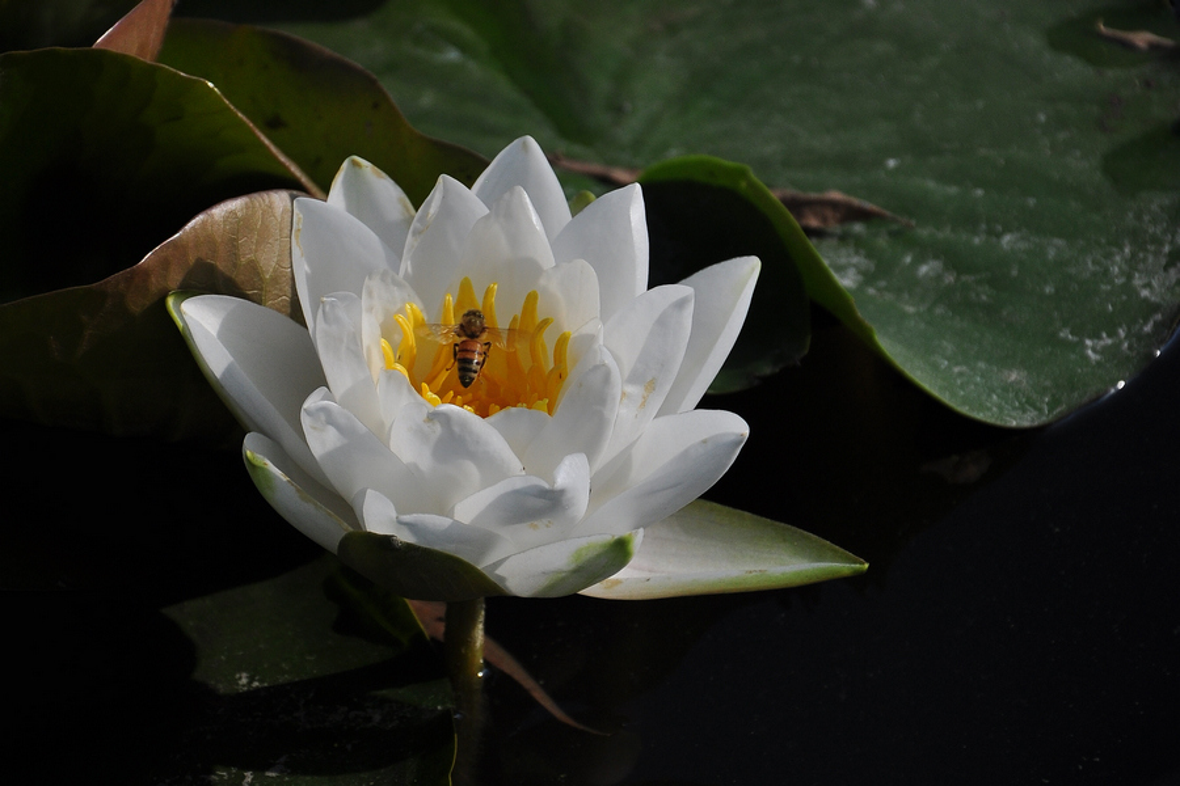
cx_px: 590
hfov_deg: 13.0
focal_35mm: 158
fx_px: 5162
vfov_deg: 8.7
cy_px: 393
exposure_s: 1/640
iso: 200
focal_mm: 105
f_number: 5.6
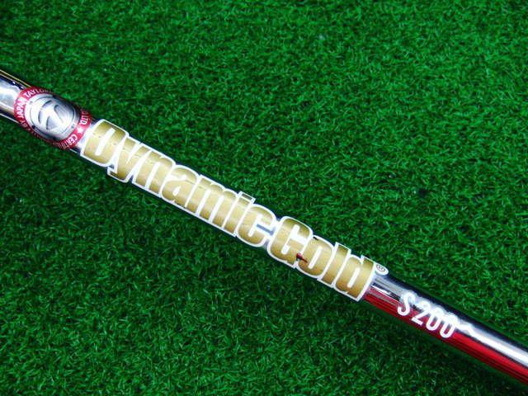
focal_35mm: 37
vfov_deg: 38.7
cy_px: 198
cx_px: 264
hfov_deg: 50.1
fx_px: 564
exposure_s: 1/50
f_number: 3.6
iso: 400
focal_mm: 6.42
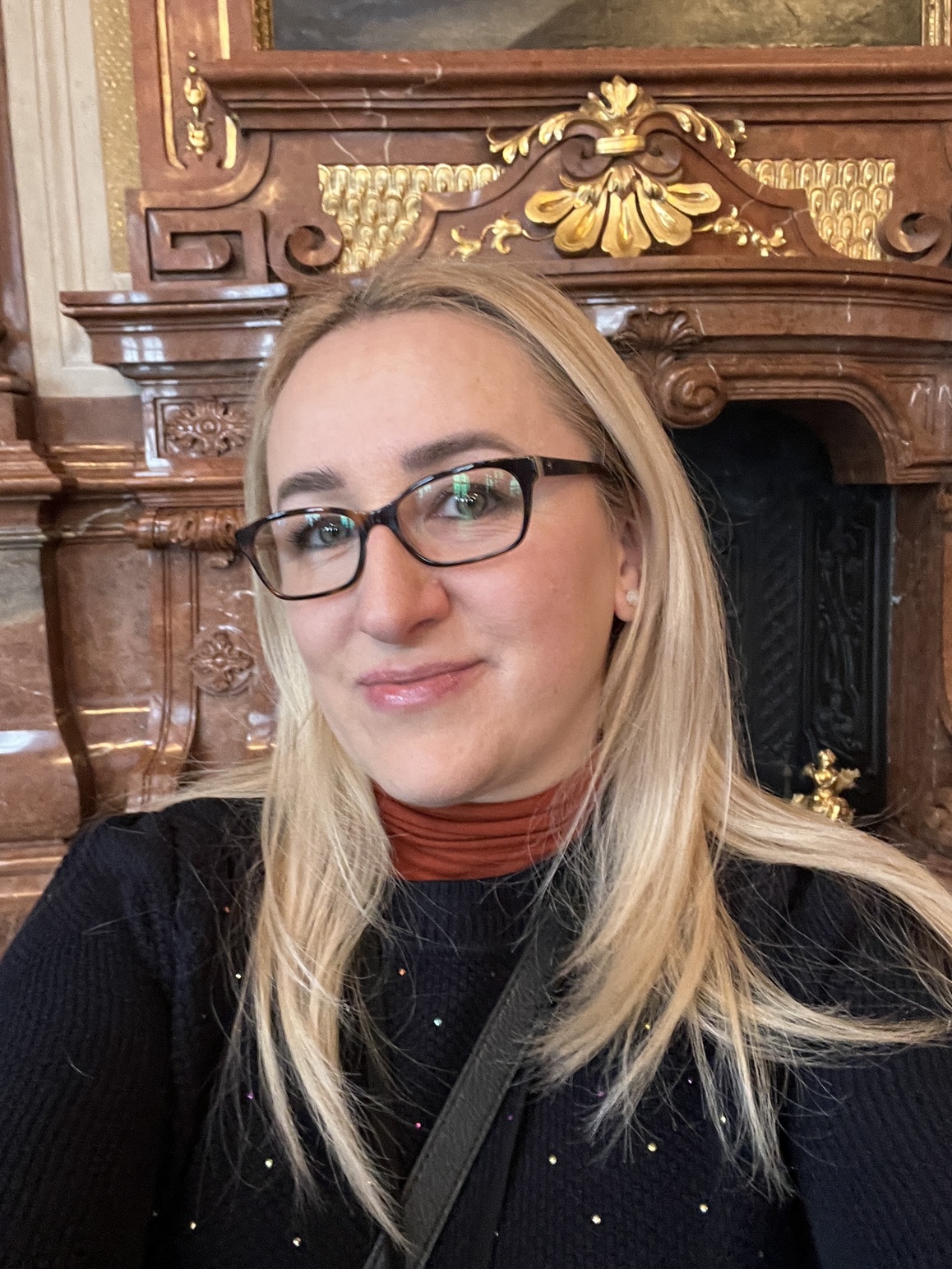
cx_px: 476
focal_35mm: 30
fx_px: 1100
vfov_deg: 60.0
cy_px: 634
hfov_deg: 46.8
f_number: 2.2
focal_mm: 2.71
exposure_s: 1/25
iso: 400
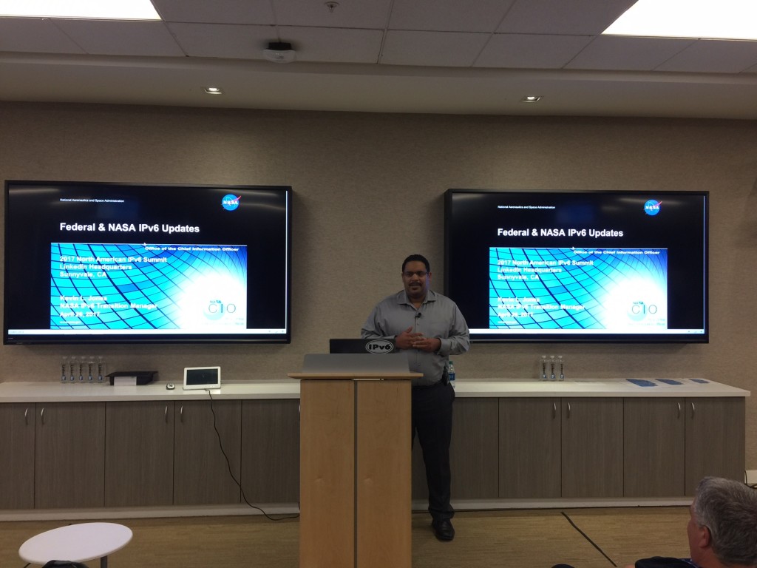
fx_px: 634
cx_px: 378
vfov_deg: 48.2
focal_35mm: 29
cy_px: 284
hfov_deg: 61.7
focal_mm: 4.15
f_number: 2.2
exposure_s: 1/15
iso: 32
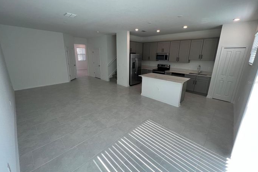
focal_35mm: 14
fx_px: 100
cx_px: 130
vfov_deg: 81.2
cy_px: 82
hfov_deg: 104.3
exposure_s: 1/120
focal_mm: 1.57
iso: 40
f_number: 1.8
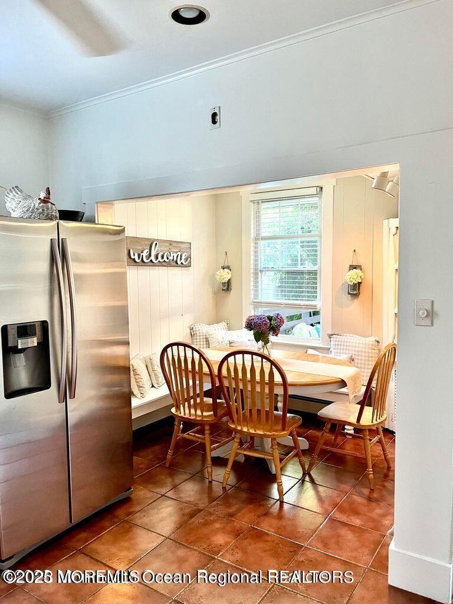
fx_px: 454
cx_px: 226
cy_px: 302
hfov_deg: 53.1
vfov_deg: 67.3
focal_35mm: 26
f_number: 1.6
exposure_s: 1/60
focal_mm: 5.1
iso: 200
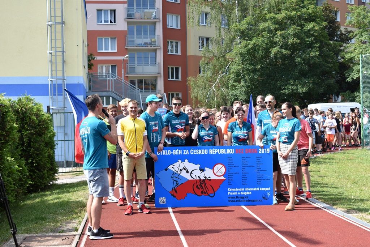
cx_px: 185
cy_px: 124
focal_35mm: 57
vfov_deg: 23.8
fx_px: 586
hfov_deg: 35.0
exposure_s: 1/200
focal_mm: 38
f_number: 7.1
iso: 100
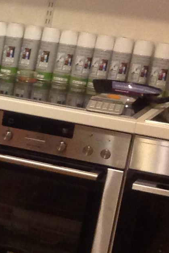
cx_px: -269
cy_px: 170
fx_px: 1056
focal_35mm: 150
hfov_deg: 8.2
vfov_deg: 13.7
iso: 250
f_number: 2.4
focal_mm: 4.28
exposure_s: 1/17
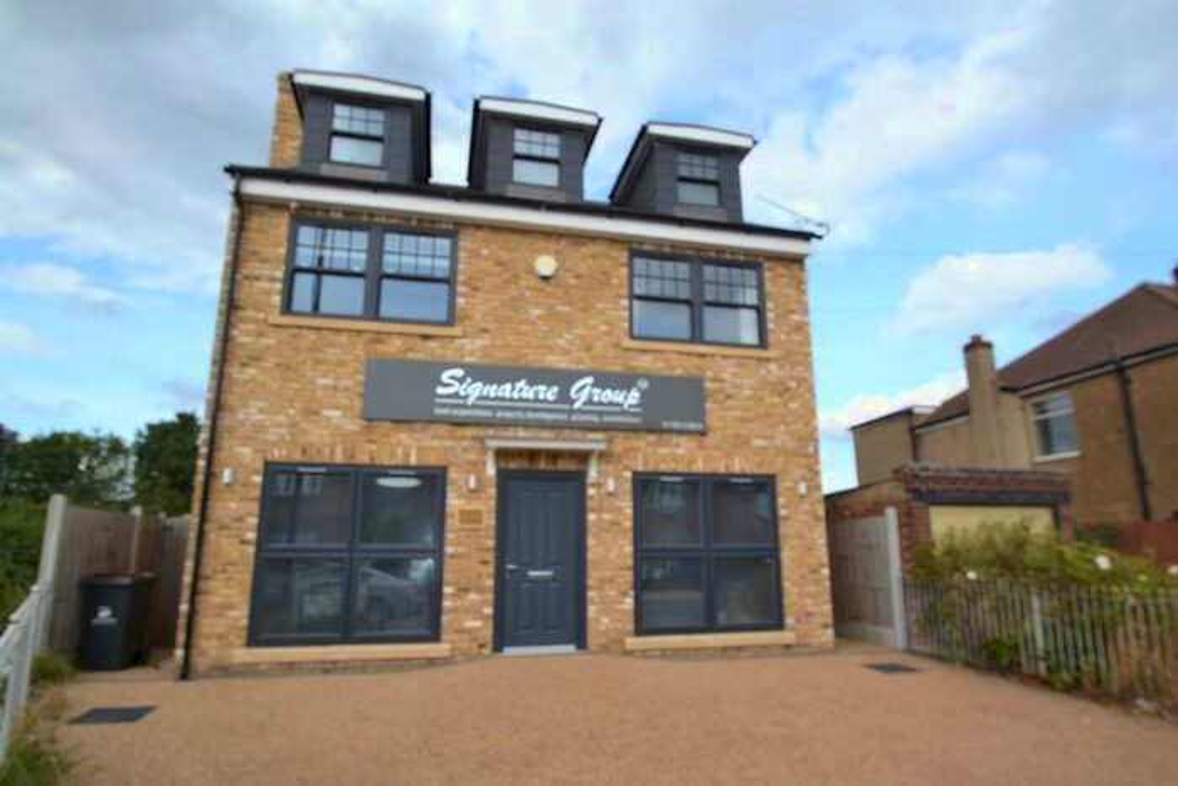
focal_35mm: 20
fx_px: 638
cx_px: 589
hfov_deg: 85.4
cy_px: 393
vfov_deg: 63.2
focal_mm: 13
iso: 100
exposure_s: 1/200
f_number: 7.1
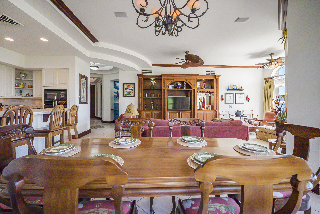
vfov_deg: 81.3
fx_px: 125
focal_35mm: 14
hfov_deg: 104.2
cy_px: 107
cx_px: 160
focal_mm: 14
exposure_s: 1/50
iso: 640
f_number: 8
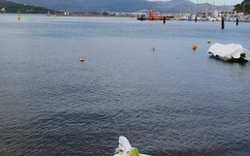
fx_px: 334
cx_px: 68
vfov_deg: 25.3
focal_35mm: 49
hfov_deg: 40.1
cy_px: 9
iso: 100
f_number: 11
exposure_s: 1/125
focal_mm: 18
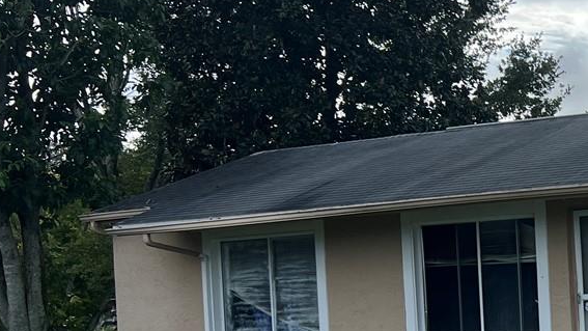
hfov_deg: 23.6
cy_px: 296
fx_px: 1247
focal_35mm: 80
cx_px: 748
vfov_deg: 14.9
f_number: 1.5
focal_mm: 5.7
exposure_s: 1/3257
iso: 50
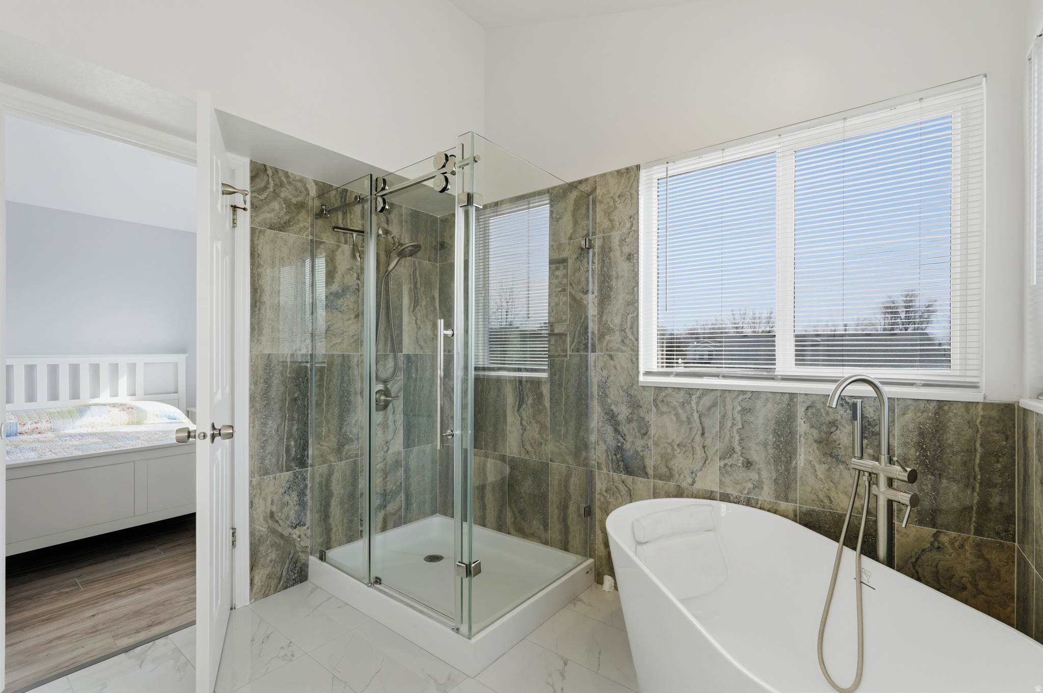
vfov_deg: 73.7
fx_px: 463
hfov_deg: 96.8
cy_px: 346
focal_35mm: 16
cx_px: 522
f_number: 9
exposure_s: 1/1600
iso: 250
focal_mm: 16
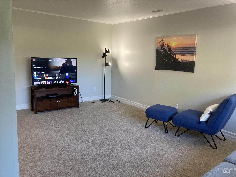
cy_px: 88
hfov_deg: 63.4
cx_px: 118
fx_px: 191
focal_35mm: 28
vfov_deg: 49.7
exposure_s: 1/60
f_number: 1.8
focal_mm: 3.99
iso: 200
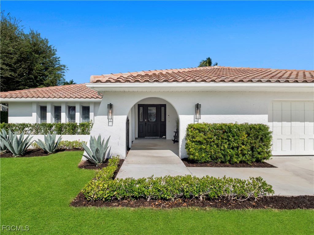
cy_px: 118
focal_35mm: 20
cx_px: 157
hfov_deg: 81.7
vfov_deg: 66.0
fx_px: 181
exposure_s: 1/640
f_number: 7.1
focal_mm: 10
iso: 200
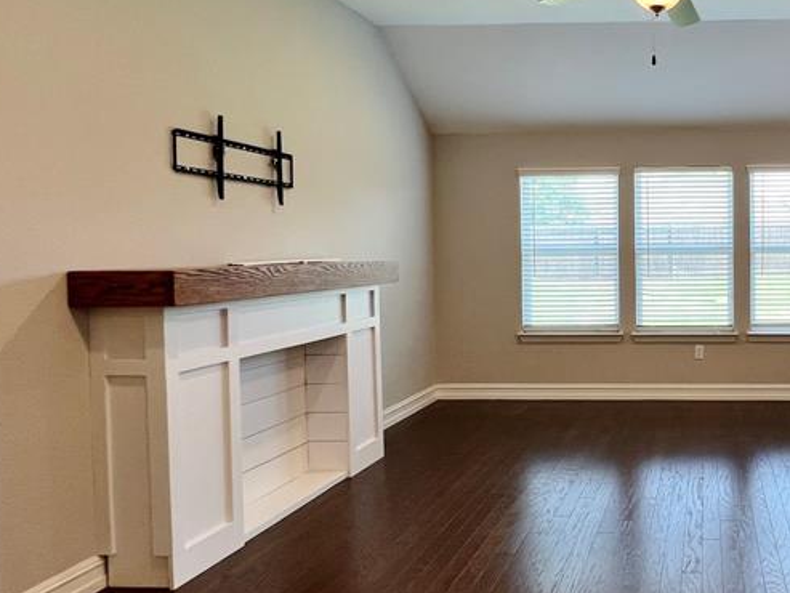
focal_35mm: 27
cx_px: 668
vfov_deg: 51.3
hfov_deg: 58.5
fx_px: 616
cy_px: 264
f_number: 1.8
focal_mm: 1.57
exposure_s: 1/120
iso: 100
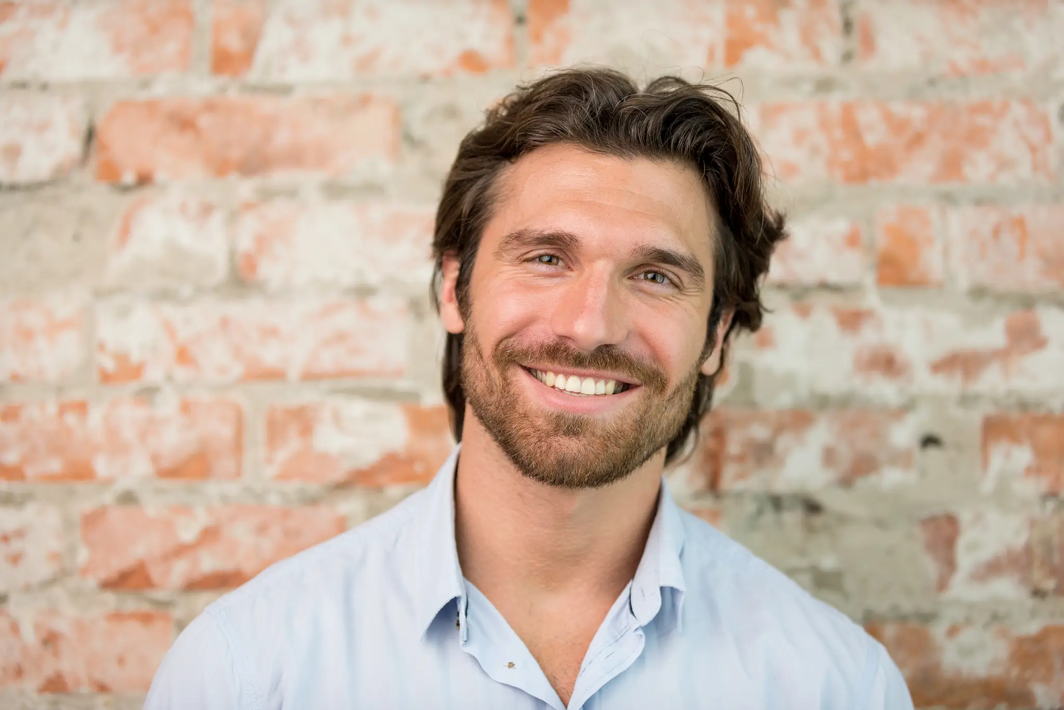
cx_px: 532
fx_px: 2365
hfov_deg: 25.4
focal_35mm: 80
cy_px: 355
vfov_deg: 17.1
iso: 200
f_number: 2.8
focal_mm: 80
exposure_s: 1/160
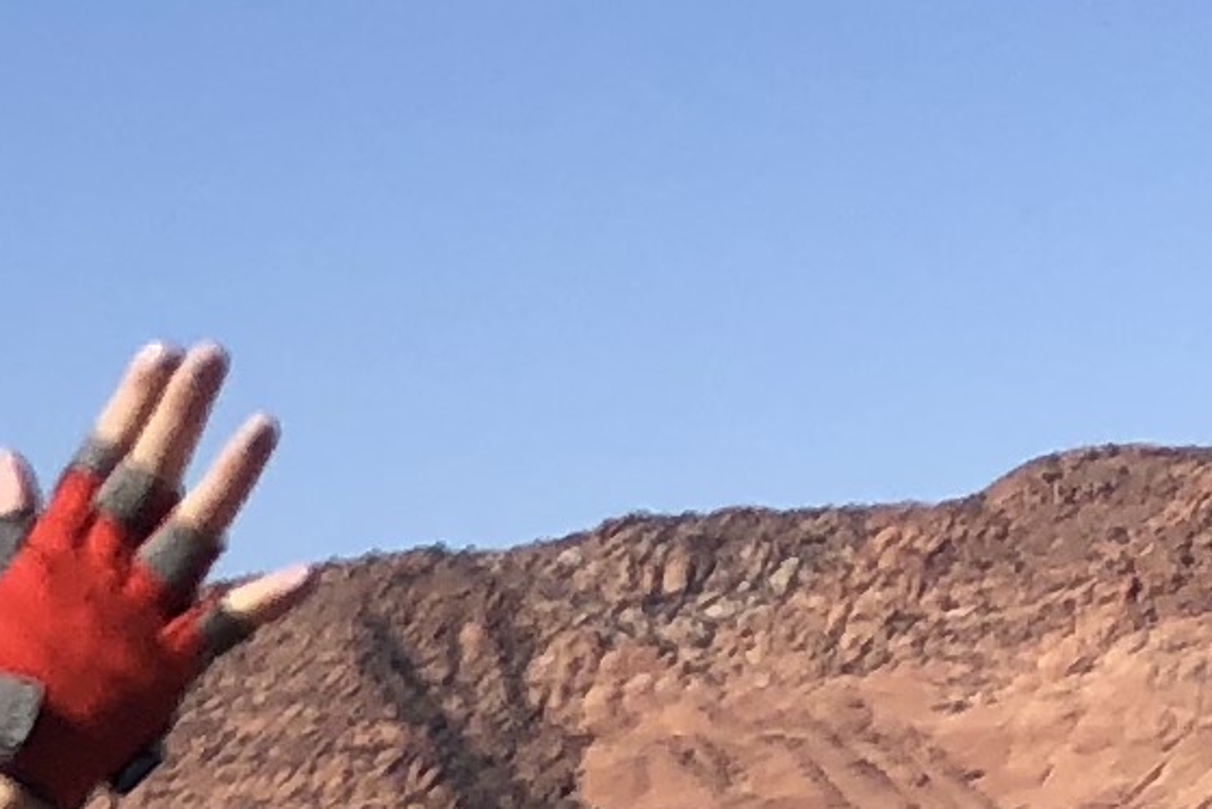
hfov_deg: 9.1
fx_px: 7071
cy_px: 2236
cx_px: -1385
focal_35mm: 210
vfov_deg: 6.1
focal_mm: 3.99
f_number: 1.8
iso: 20
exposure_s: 1/2433
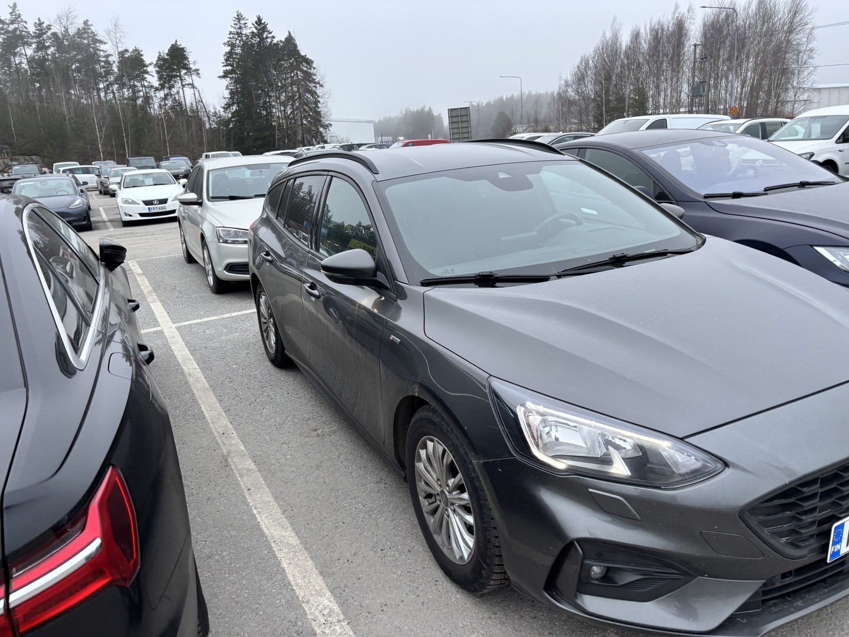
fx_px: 638
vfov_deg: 53.1
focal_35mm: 26
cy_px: 318
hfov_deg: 67.3
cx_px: 424
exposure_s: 1/102
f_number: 1.6
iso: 80
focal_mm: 5.96
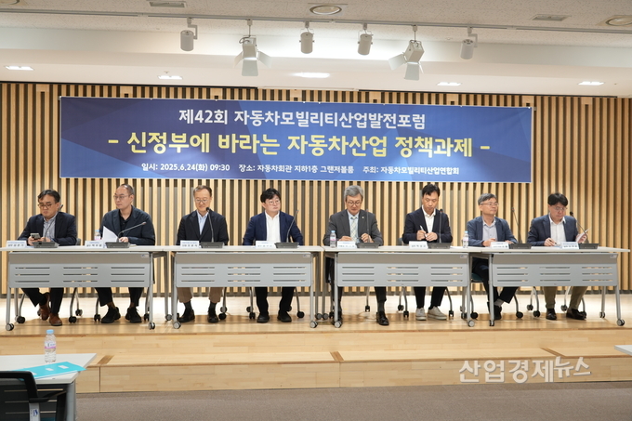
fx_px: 649
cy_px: 210
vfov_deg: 35.9
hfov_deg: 51.9
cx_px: 316
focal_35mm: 37
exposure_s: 1/40
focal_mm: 37
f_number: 4
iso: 640
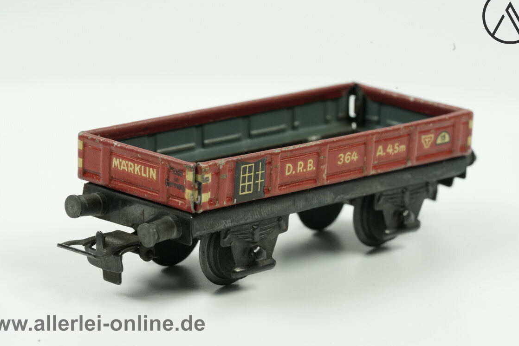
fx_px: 1485
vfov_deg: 13.3
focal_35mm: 103
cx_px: 267
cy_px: 160
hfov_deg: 19.8
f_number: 16
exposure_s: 1/25
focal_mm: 90
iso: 2500
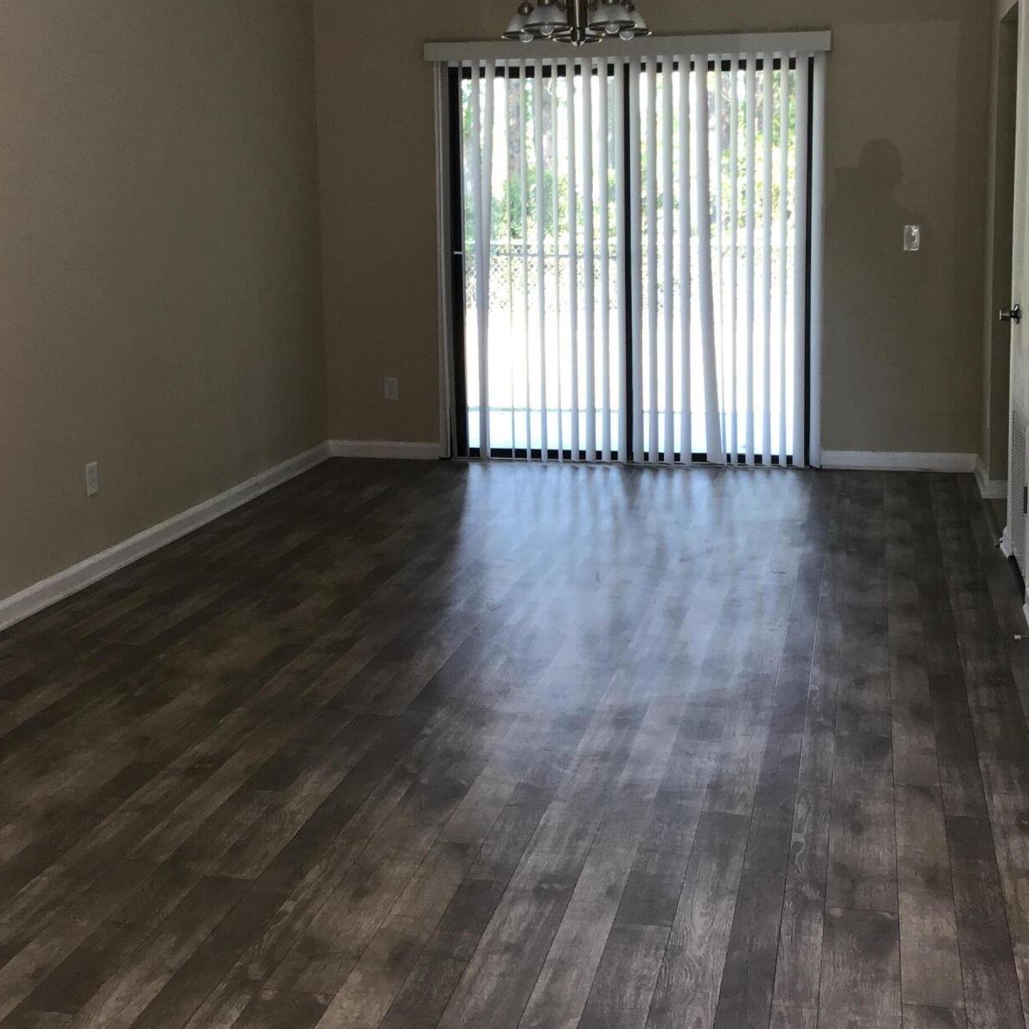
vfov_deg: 37.3
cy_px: 370
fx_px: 1513
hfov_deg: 37.5
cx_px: 561
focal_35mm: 45
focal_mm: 3.3
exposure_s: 1/60
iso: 32
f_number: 2.4
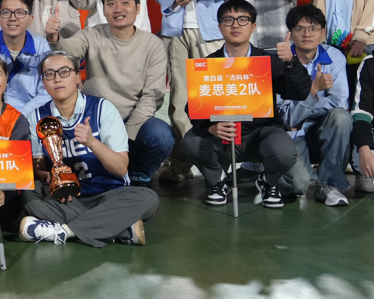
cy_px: -9
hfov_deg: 16.9
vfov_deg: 14.2
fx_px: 1184
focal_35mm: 107
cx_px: -112
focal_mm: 37
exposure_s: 1/80
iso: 2000
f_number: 3.2
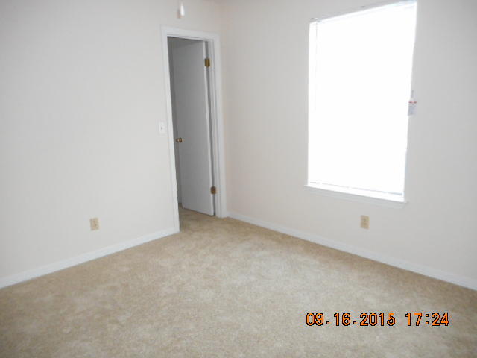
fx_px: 344
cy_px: 179
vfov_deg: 54.9
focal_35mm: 25
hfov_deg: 69.4
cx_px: 238
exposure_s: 1/25
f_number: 3.7
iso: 500
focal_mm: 4.5
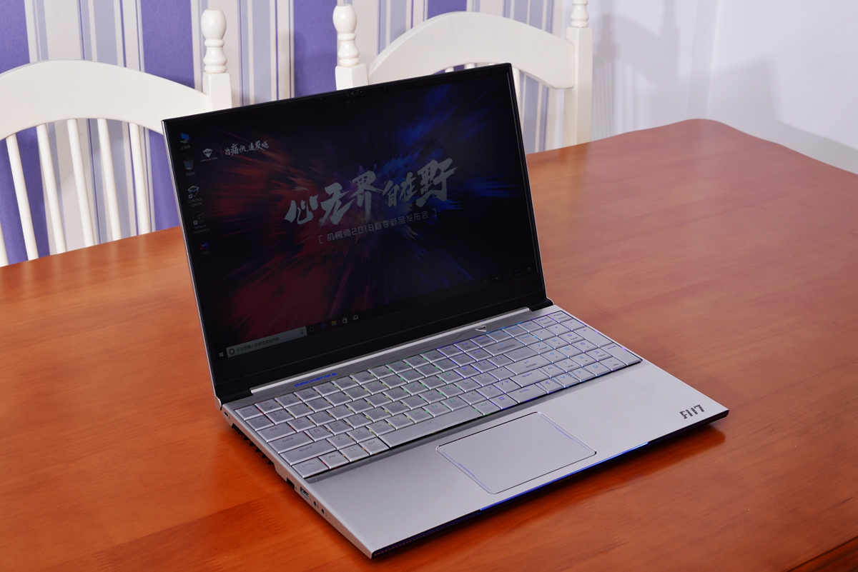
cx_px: 429
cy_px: 286
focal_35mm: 50
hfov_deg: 39.6
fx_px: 1192
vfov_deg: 27.0
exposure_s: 1/10
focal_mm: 50
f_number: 16
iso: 100
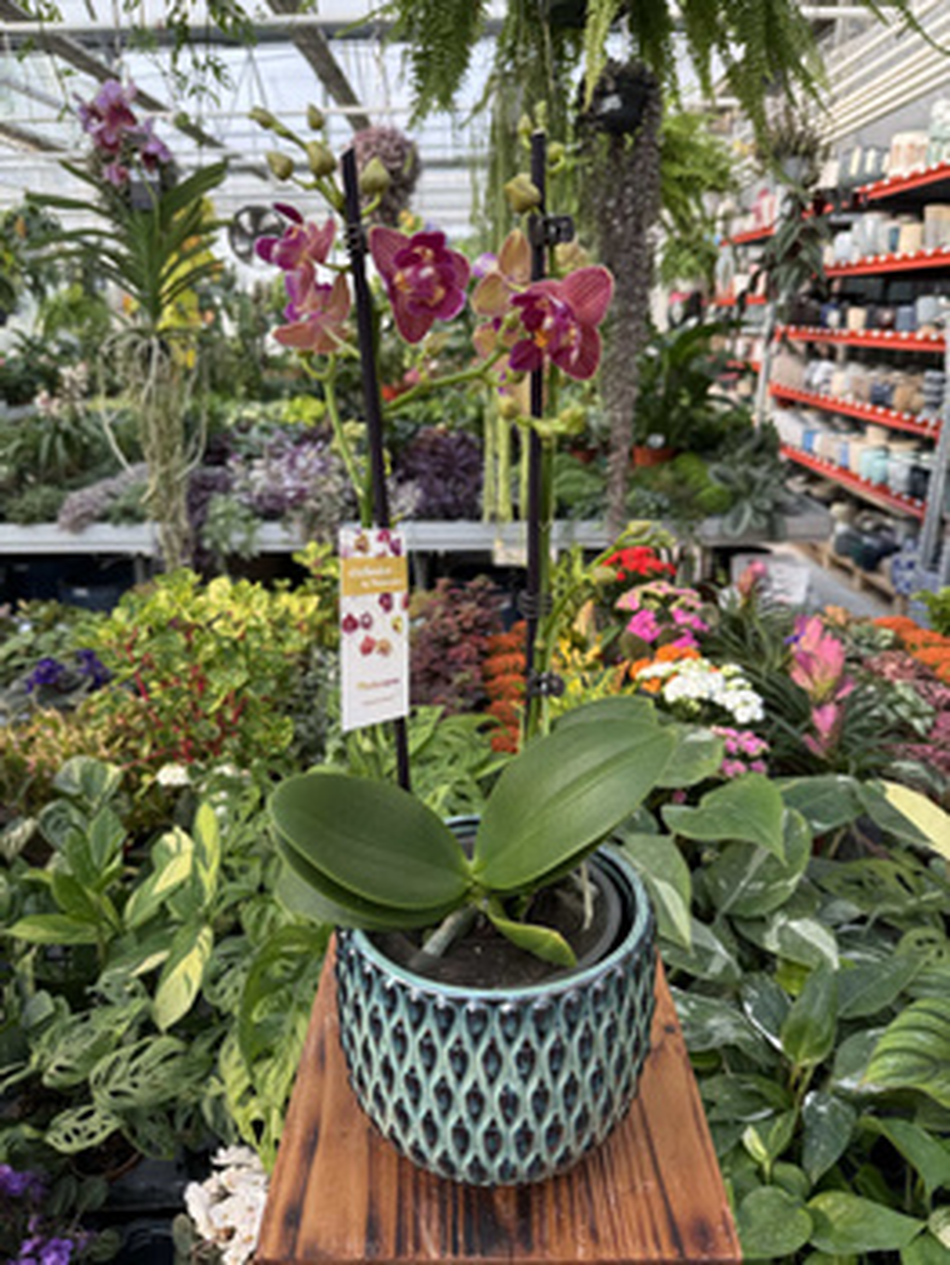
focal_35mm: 24
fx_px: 877
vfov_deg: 71.6
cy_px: 632
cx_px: 475
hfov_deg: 56.9
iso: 80
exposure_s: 1/840
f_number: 1.78
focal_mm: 6.76
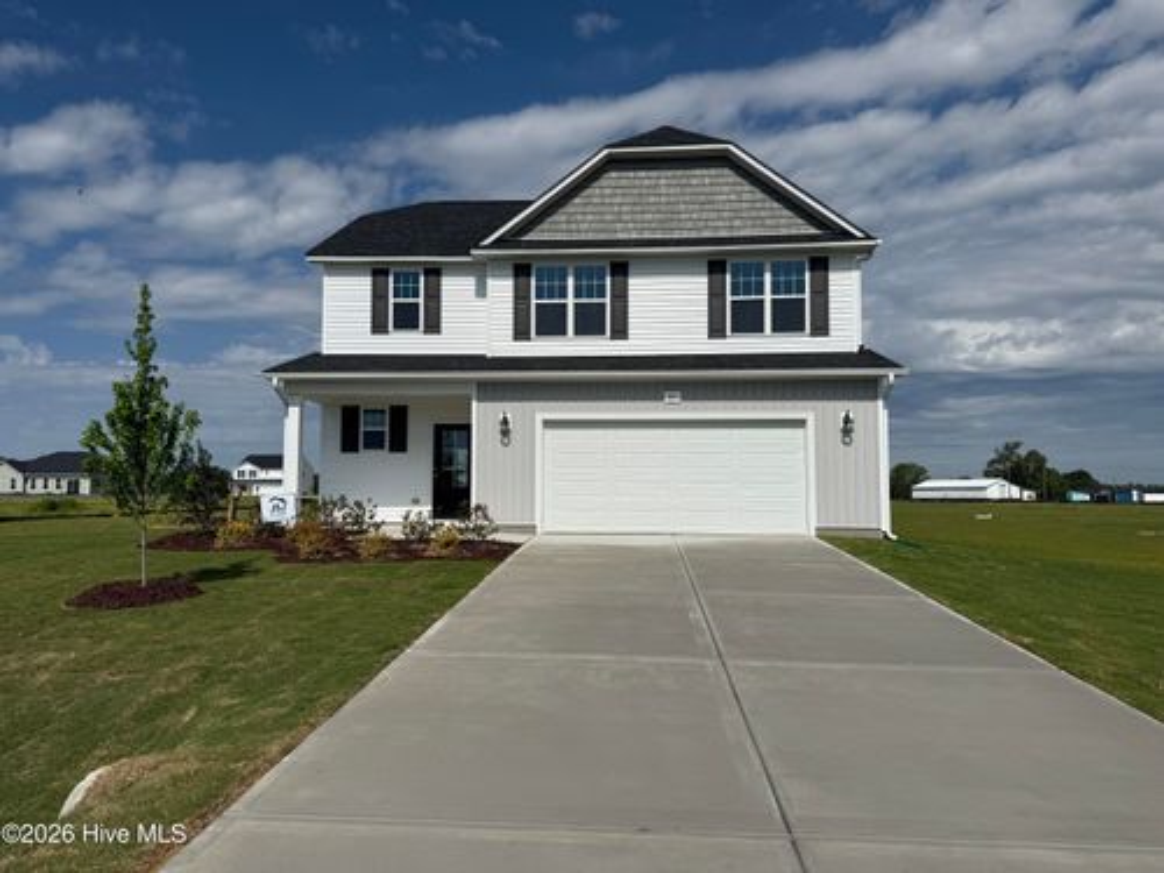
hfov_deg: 71.6
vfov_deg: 56.8
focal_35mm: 24
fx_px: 807
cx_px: 582
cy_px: 436
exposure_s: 1/14286
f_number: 1.78
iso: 64
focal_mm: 6.76
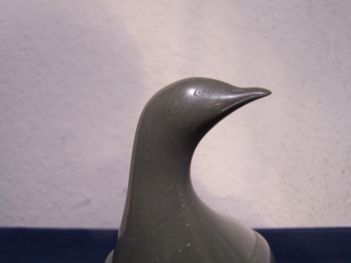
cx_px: 176
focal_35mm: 38
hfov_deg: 49.0
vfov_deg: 37.7
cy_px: 132
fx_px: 385
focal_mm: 6.3
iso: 140
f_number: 2.8
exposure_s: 1/10
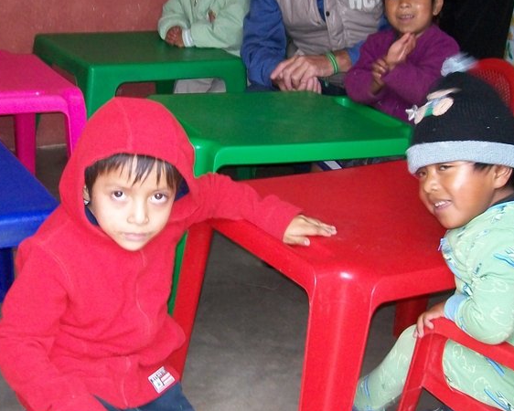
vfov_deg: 23.8
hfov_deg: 29.2
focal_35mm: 64
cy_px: 142
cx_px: 147
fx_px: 974
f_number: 2.7
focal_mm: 6
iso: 160
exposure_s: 1/30
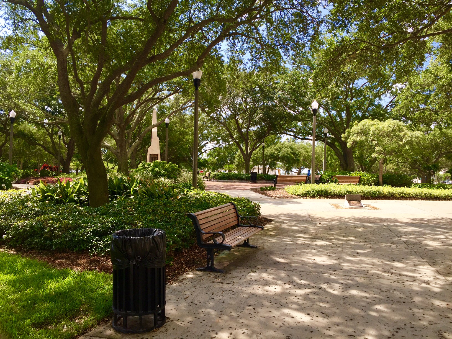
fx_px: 379
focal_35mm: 29
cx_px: 226
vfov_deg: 48.2
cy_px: 170
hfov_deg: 61.7
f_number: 2.2
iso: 32
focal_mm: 4.15
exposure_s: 1/1130
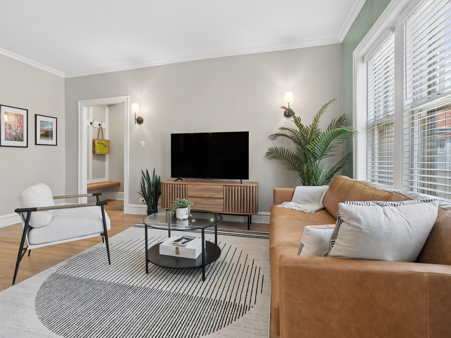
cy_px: 167
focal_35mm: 18
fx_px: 234
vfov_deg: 71.6
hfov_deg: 87.5
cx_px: 205
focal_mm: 16
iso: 400
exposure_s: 1/15
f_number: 8
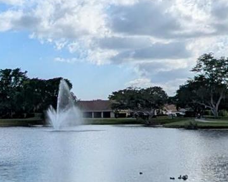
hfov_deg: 26.1
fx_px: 486
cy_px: 28
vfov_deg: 20.9
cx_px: 61
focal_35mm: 72
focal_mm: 1.95
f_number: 2.2
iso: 45
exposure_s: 1/5988
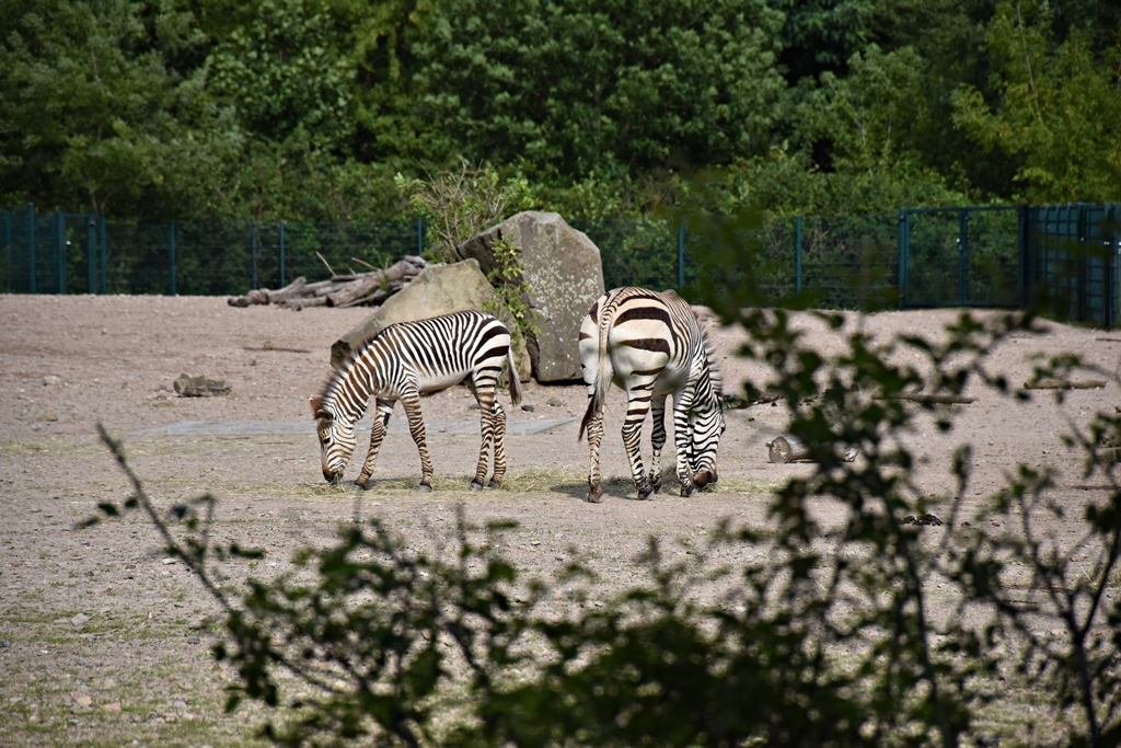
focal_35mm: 210
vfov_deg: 6.5
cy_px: 374
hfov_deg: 9.8
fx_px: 6540
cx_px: 560
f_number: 5.6
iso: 400
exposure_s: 1/2000
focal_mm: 140
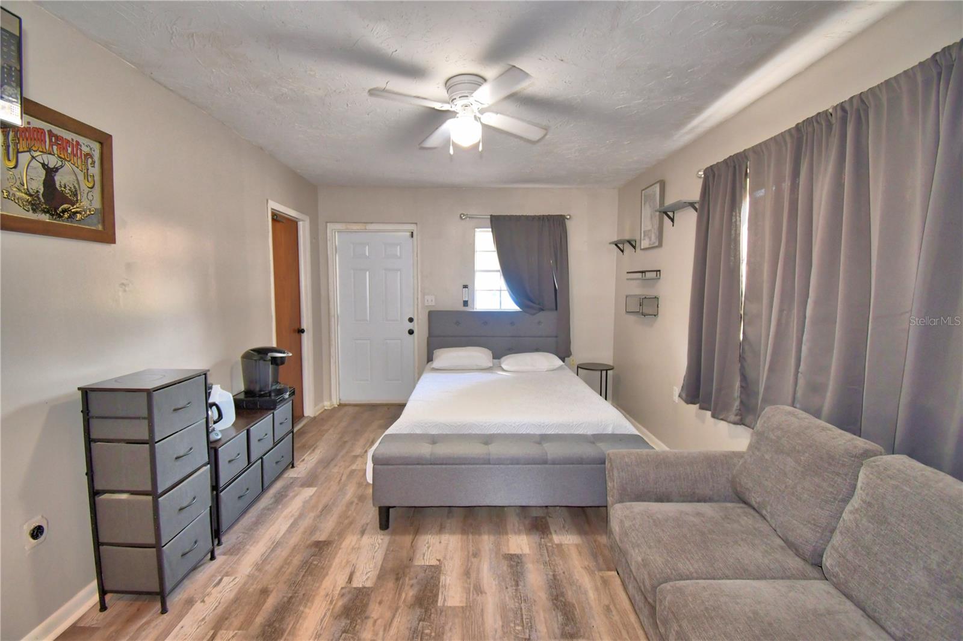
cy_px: 320
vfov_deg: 77.3
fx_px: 401
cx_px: 482
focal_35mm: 15
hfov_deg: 100.4
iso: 640
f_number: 4.5
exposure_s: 1/30
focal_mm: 10
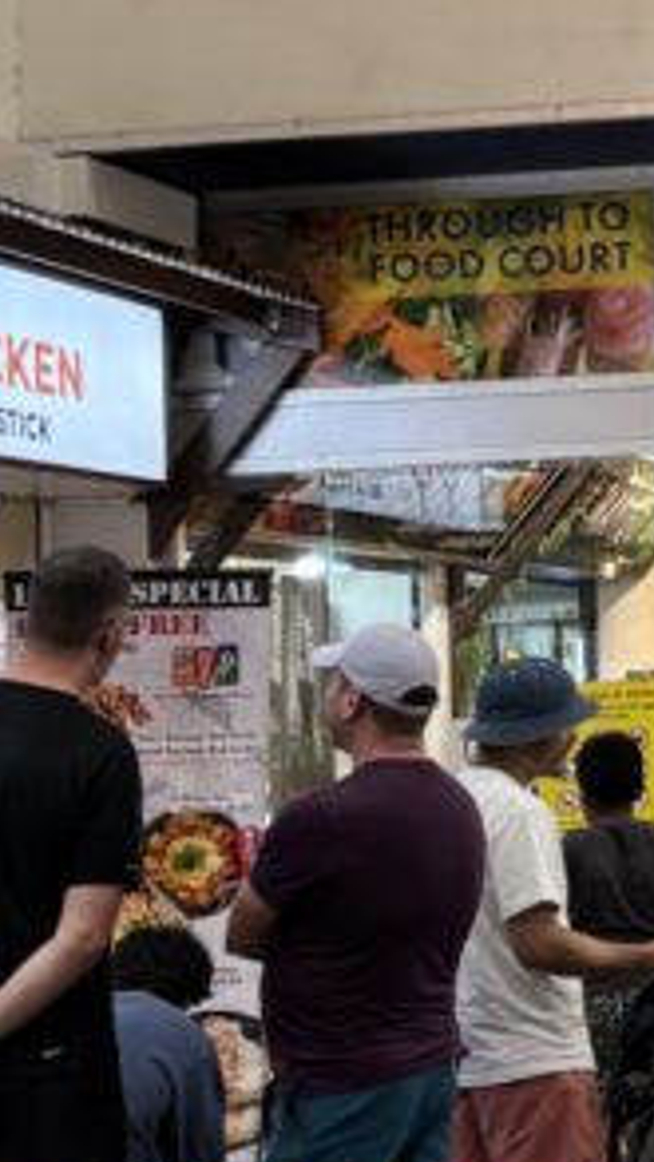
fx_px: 3049
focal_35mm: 99
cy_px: 460
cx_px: 1011
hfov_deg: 11.7
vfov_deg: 21.5
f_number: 1.6
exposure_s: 1/50
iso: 100
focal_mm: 5.96
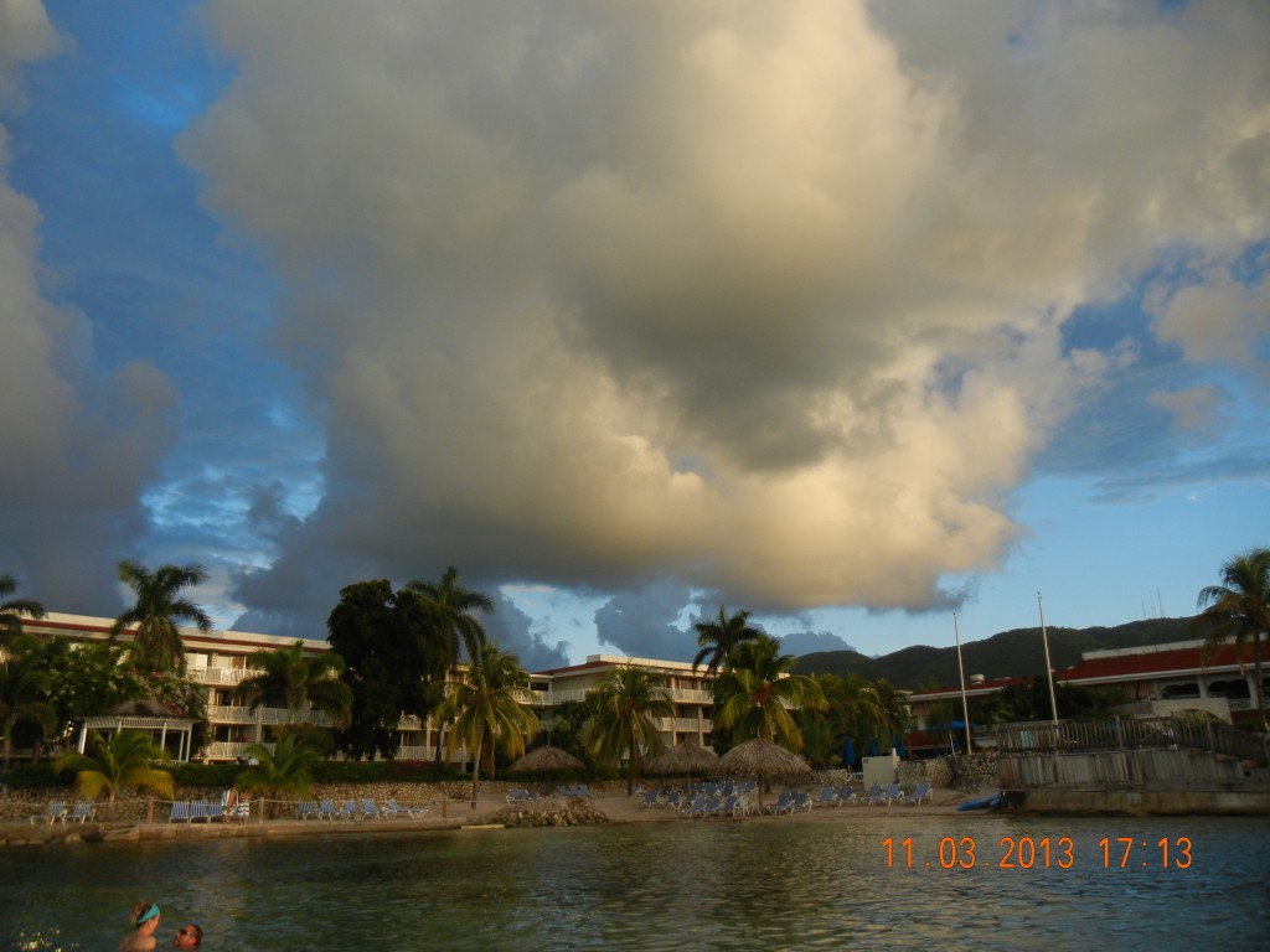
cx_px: 635
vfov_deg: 46.8
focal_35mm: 30
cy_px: 476
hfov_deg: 60.0
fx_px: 1101
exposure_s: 1/331
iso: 160
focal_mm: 5.4
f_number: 3.5
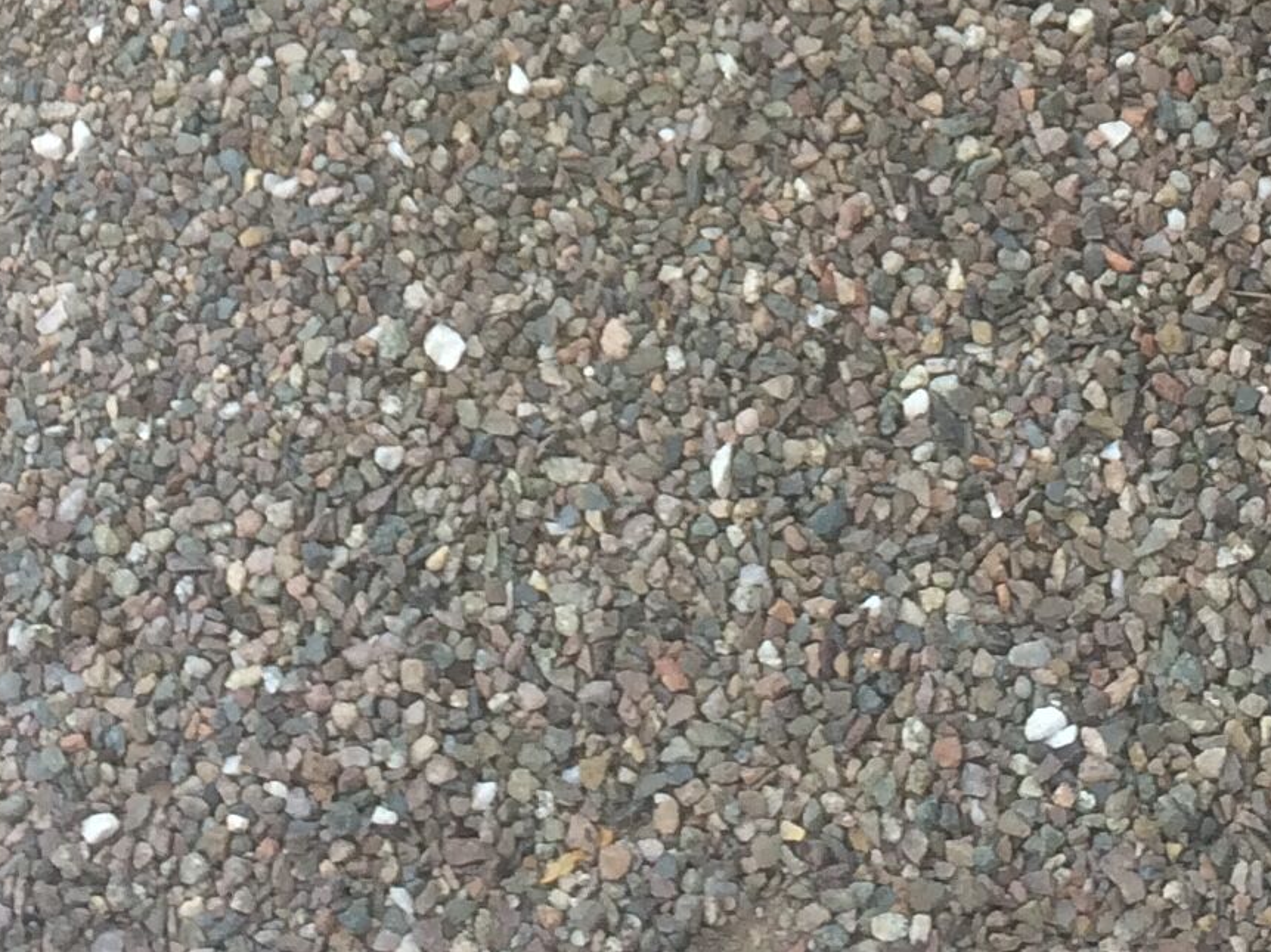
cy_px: -804
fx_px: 4037
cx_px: 604
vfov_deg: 12.2
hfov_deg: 17.9
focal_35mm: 110
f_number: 2.2
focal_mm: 4.15
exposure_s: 1/116
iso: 32
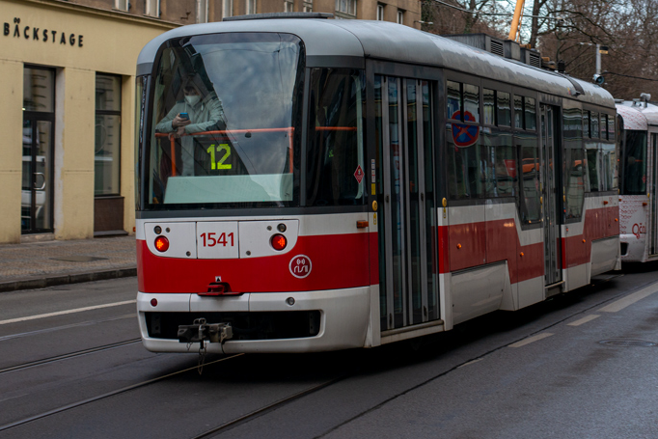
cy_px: 105
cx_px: 478
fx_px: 1609
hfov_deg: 22.9
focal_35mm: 88
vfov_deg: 15.5
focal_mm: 50
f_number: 4.5
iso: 400
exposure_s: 1/250
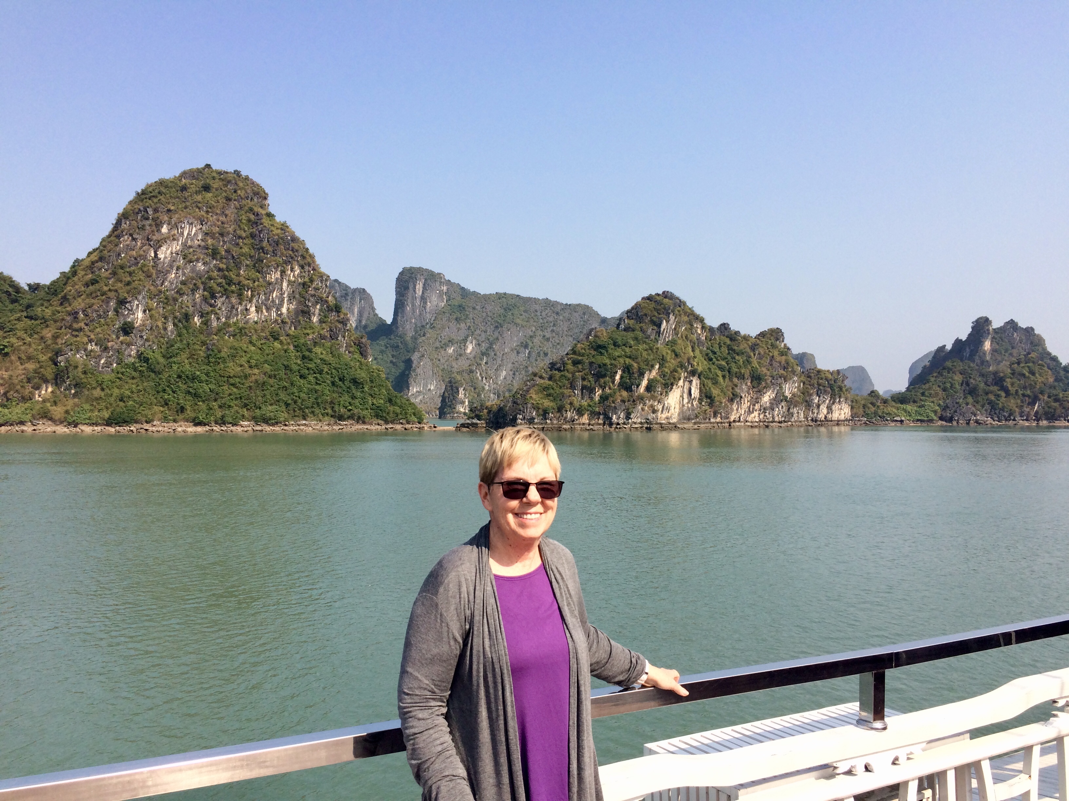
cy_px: 400
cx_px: 534
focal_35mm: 29
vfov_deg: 48.2
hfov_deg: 61.7
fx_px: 896
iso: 32
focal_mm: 4.15
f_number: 2.2
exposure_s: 1/1786
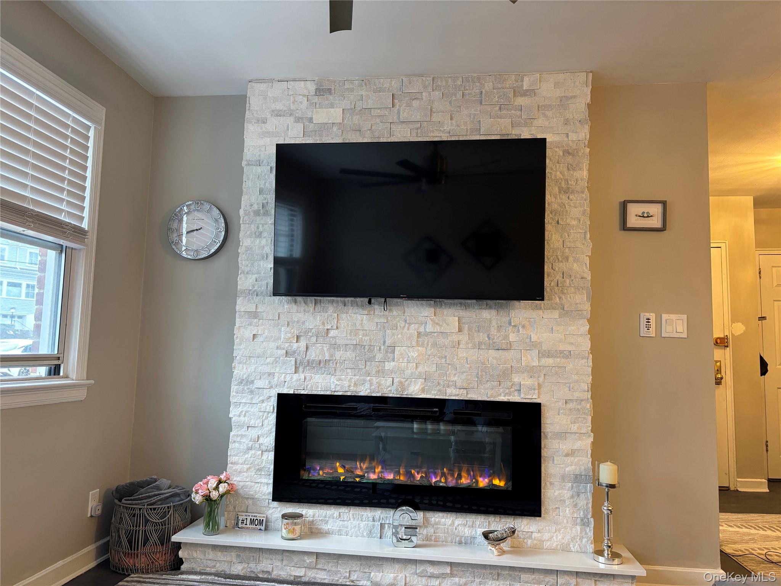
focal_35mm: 26
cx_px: 390
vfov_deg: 53.1
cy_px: 293
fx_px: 587
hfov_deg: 67.3
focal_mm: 5.96
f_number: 1.6
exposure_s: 1/60
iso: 200
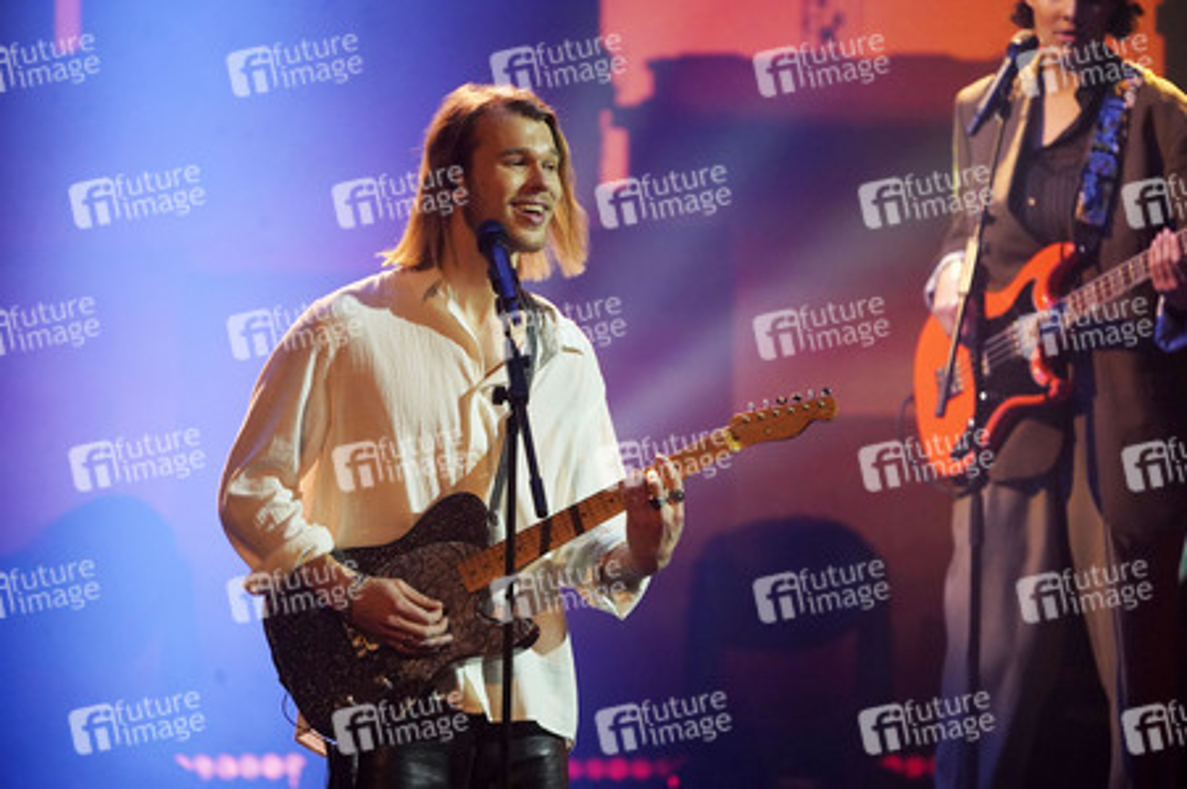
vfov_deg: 2.7
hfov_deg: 4.1
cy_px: 394
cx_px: 594
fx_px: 16474
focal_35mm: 500
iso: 6400
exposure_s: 1/160
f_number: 6.3
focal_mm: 500
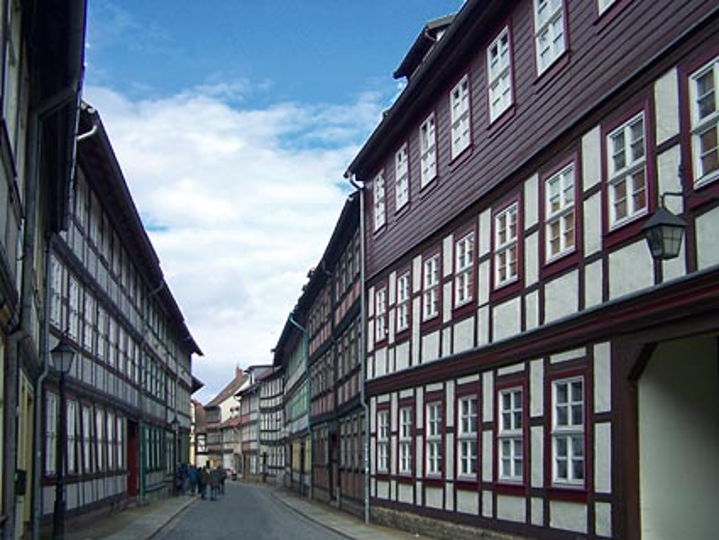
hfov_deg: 49.0
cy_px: 270
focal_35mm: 38
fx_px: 790
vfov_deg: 37.7
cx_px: 360
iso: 64
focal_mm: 6.3
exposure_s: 1/400
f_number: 2.8
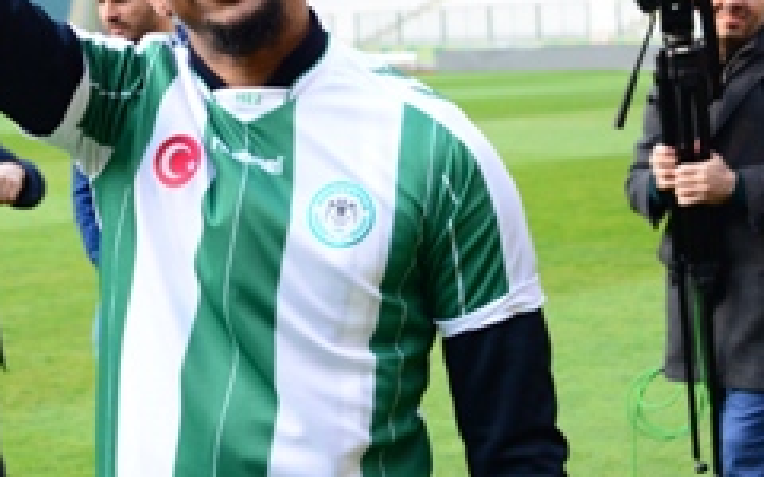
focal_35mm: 80
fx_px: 1666
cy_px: 56
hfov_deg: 25.6
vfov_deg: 16.1
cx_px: 216
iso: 2200
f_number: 4
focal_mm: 42
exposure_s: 1/2000
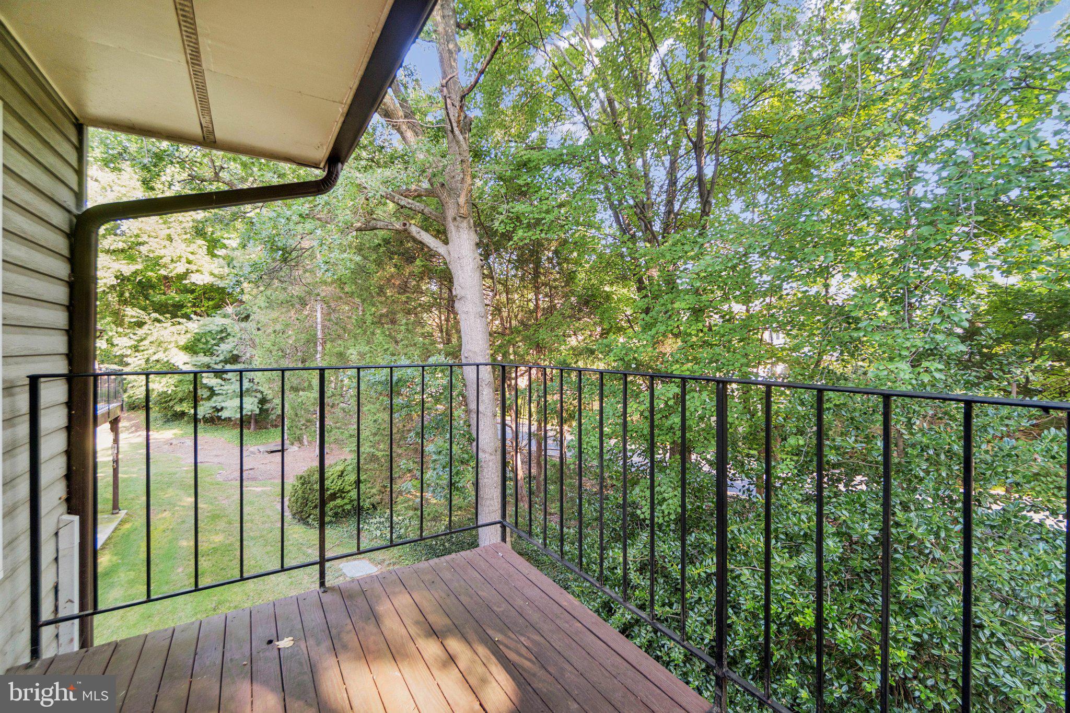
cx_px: 535
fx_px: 446
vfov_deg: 77.3
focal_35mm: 15
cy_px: 356
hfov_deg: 100.4
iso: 200
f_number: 4.5
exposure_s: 1/25
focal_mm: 10
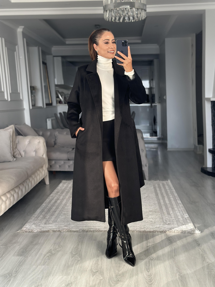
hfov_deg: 30.3
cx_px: 108
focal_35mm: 48
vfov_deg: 39.7
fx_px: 398
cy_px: 144
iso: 100
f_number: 1.78
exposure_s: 1/166
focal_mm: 6.86
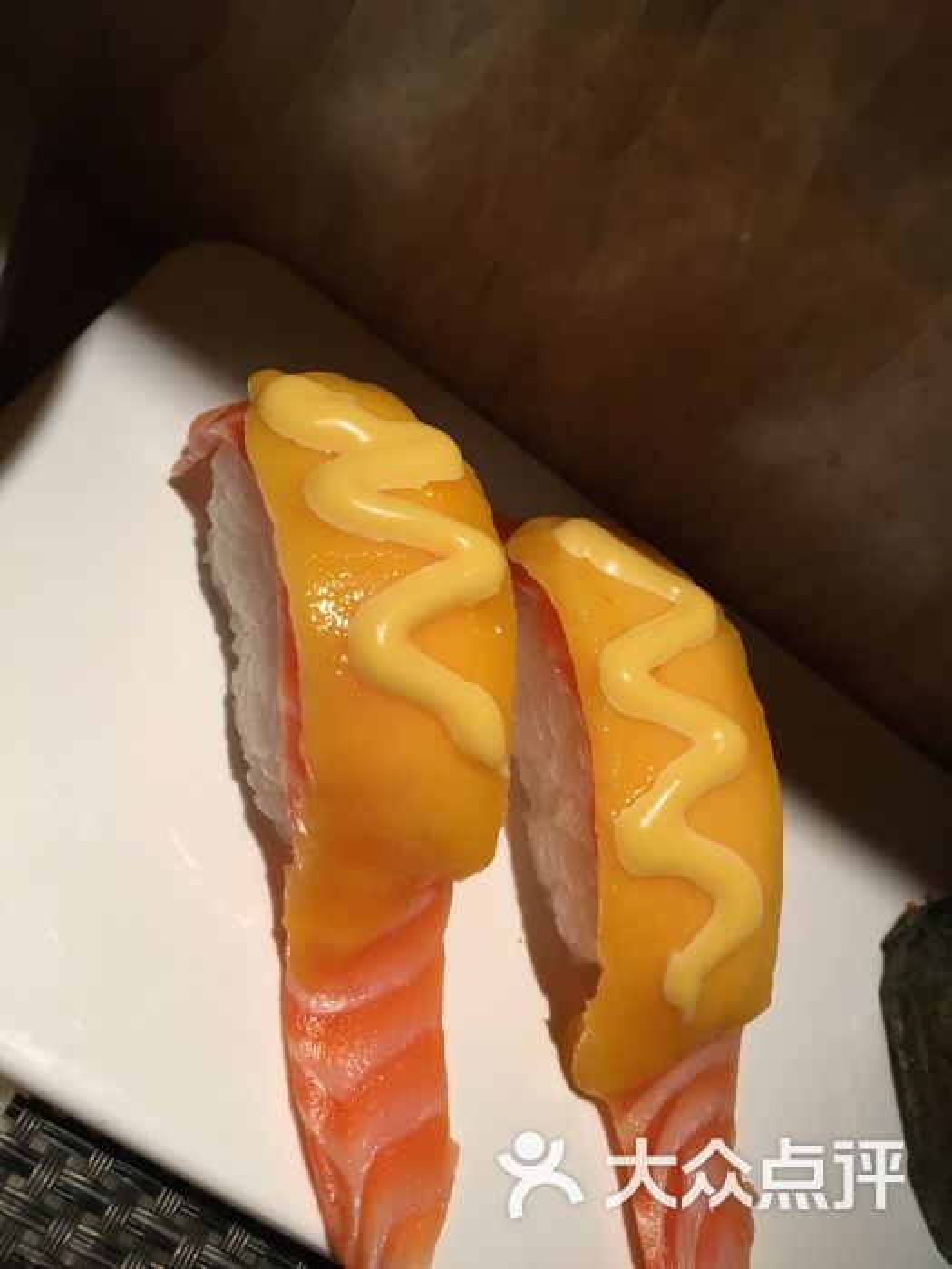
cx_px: 476
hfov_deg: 48.2
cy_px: 634
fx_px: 1063
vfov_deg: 61.7
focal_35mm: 29
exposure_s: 1/33
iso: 40
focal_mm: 4.15
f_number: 2.2
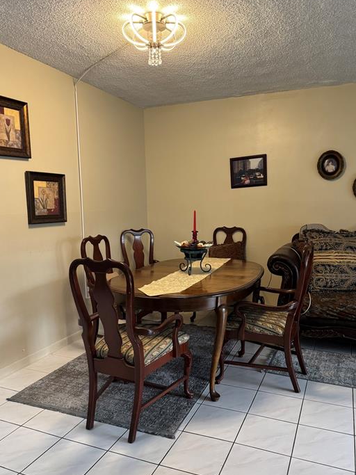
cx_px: 189
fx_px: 370
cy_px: 257
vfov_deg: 65.2
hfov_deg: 51.3
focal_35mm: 27
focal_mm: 6.76
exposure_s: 1/60
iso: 250
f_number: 1.78
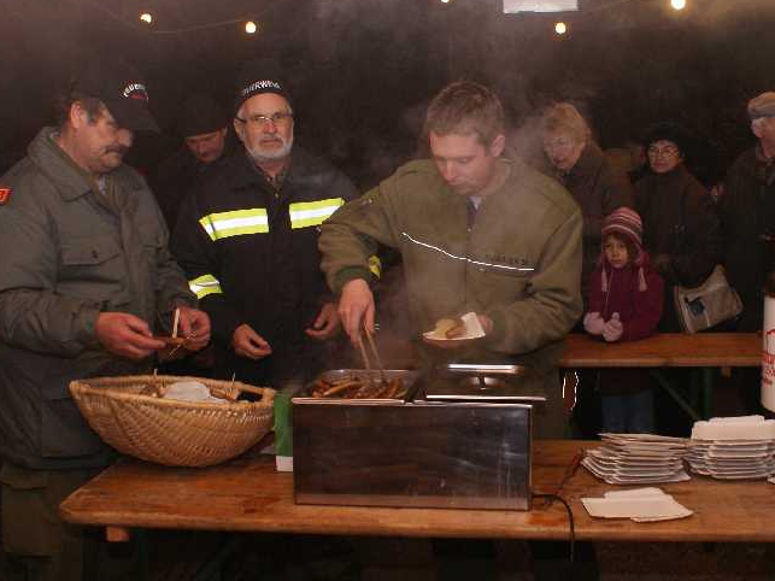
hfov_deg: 40.1
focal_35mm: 47
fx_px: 1052
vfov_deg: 30.8
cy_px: 240
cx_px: 492
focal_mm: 18
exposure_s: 1/60
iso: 400
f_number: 5.6
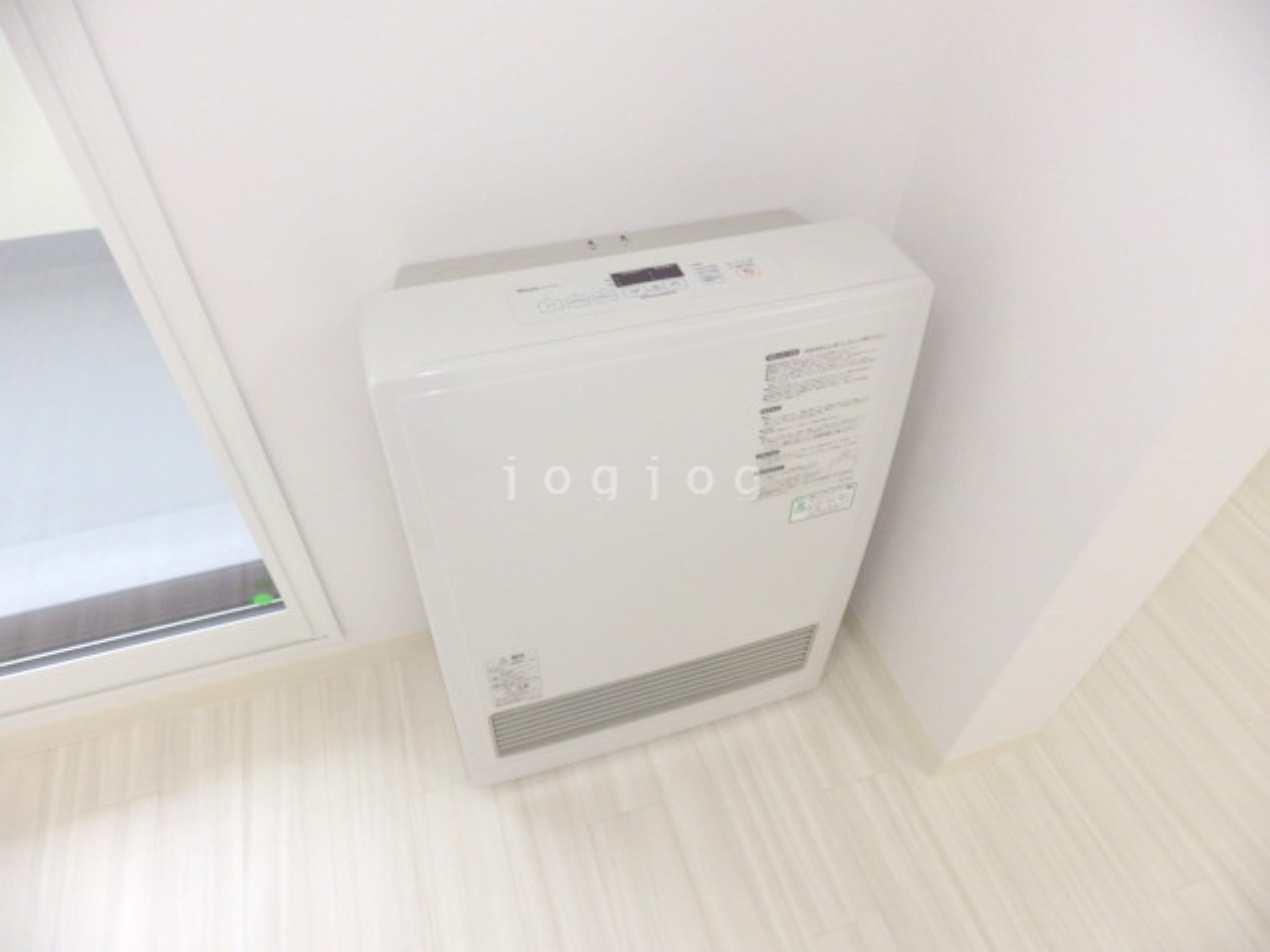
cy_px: 476
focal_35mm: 22
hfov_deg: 76.4
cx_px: 635
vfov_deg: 61.1
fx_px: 807
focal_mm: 4
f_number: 3.1
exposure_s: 1/60
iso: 100
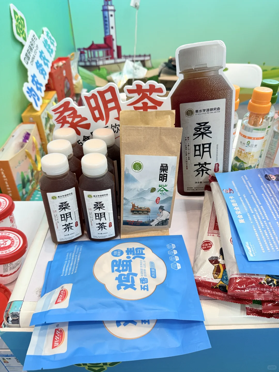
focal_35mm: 24
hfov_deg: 56.8
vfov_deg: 71.6
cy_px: 186
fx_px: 258
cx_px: 140
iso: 200
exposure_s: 1/50
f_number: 1.78
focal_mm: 6.76
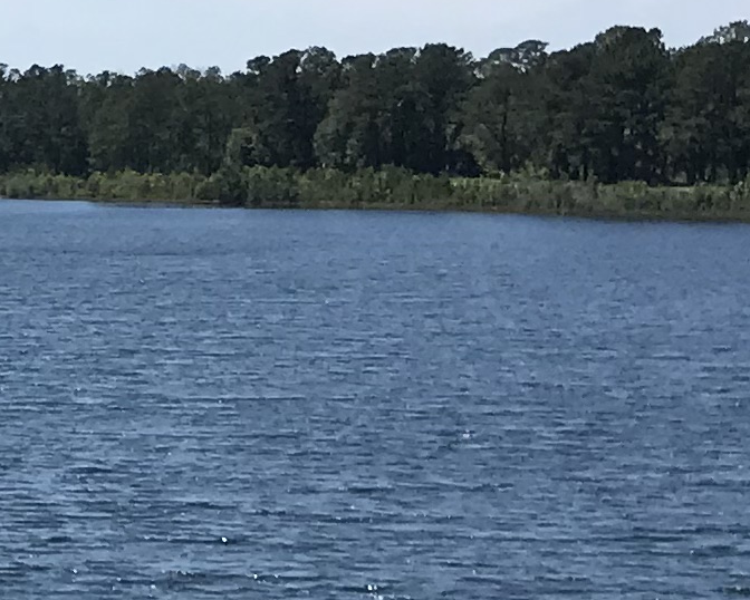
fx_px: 3641
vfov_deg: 9.4
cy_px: 297
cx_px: -1116
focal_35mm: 164
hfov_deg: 10.1
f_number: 1.8
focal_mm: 3.99
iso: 20
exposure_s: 1/3096
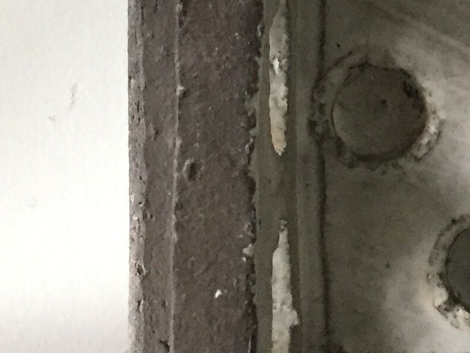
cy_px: 1
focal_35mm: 119
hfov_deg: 15.6
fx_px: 1616
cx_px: 636
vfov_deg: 12.3
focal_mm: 4.15
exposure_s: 1/17
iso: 250
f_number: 2.2
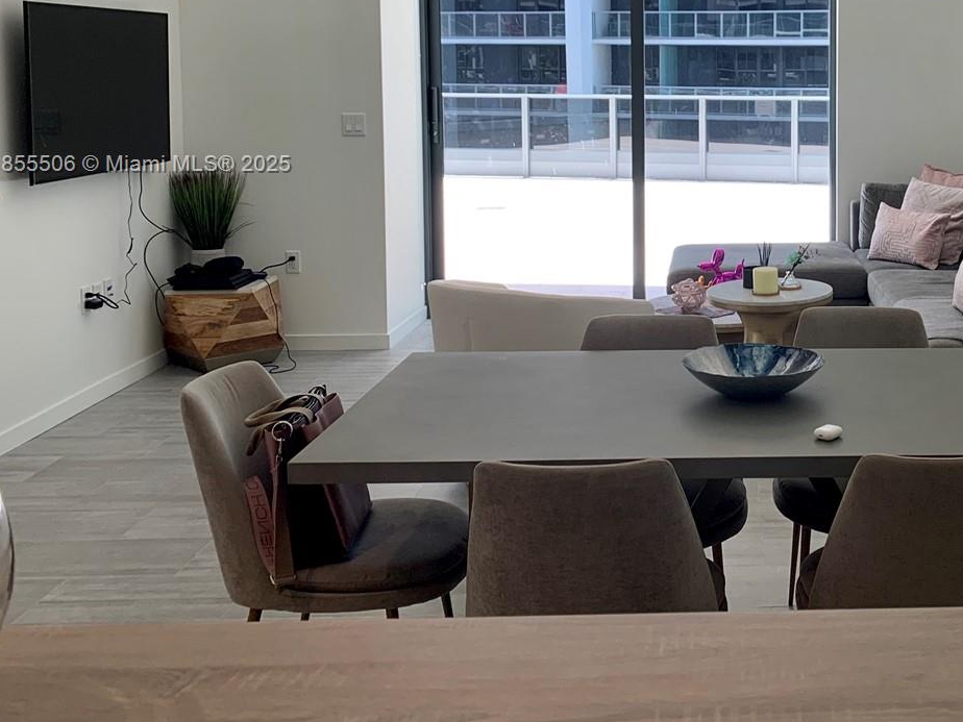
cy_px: 166
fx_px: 1252
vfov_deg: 31.5
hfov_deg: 40.1
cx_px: 791
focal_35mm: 45
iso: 40
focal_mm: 4.25
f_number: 1.8
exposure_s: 1/121
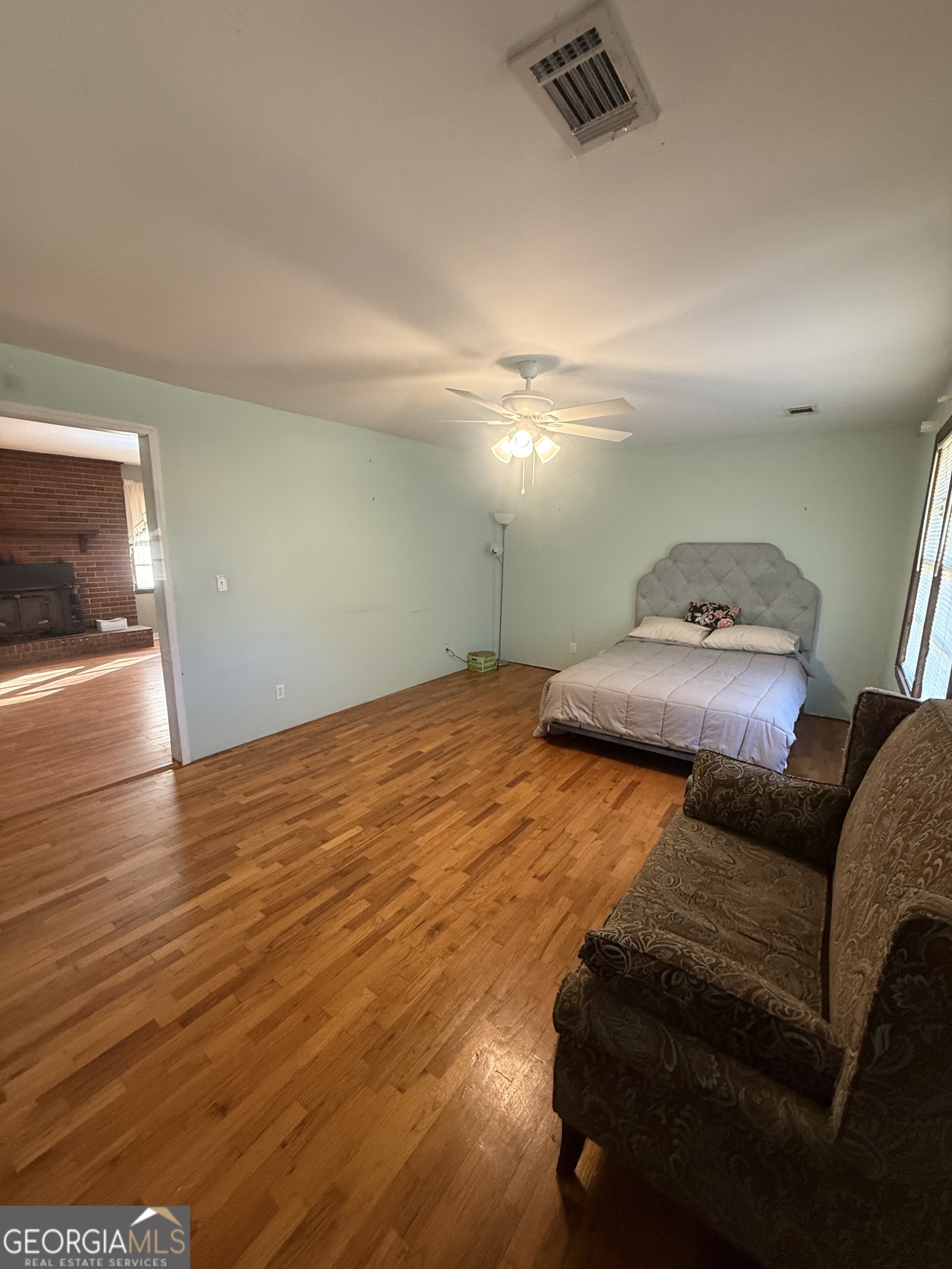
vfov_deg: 102.1
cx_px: 476
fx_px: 513
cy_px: 634
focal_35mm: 14
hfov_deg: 85.7
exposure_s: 1/60
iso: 400
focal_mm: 2.22
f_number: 2.2
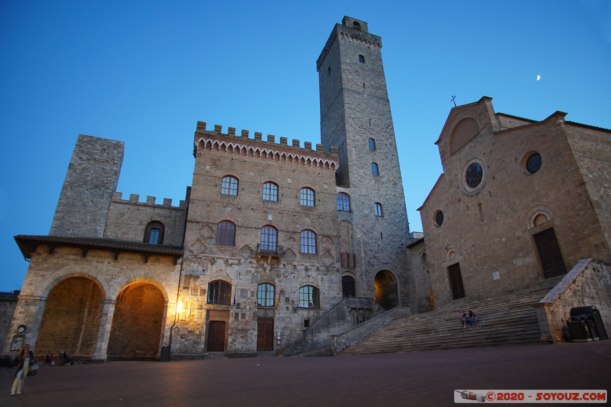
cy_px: 204
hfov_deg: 84.0
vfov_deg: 61.9
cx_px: 306
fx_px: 339
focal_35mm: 20
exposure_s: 1/60
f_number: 2.8
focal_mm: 20
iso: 2500
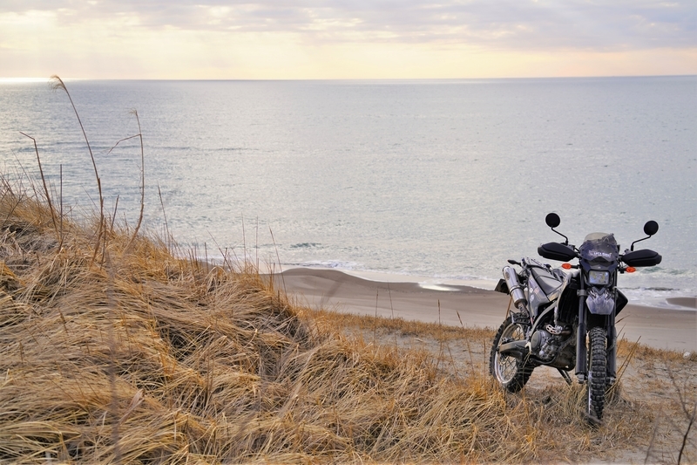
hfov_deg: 28.8
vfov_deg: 19.4
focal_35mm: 70
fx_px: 1355
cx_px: 348
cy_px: 232
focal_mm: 70
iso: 100
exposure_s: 1/250
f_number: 5.6
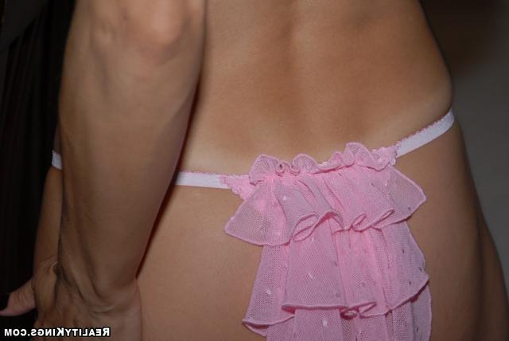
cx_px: 254
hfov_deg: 16.1
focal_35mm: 128
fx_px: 1804
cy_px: 170
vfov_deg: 10.8
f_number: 5.6
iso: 250
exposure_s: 1/60
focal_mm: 85
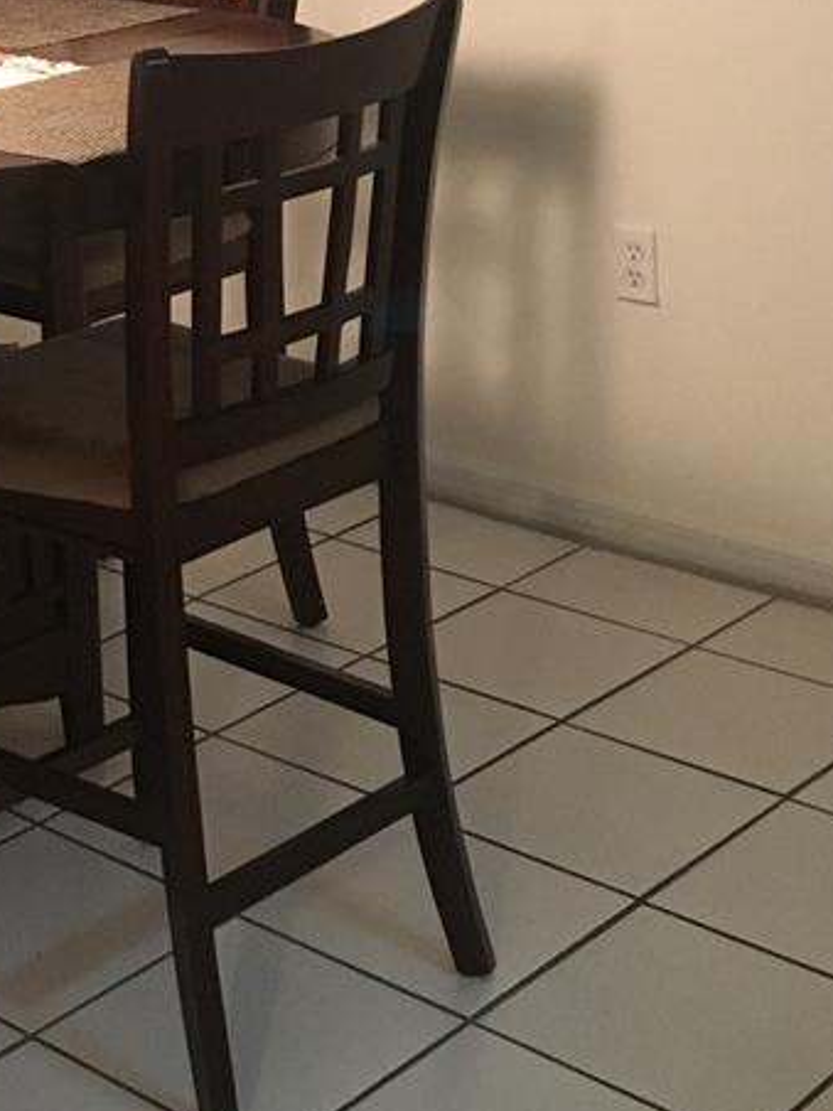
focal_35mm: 77
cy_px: -52
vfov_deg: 24.0
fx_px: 2471
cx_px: 49
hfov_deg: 18.7
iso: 200
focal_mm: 4.15
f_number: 2.2
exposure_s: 1/30
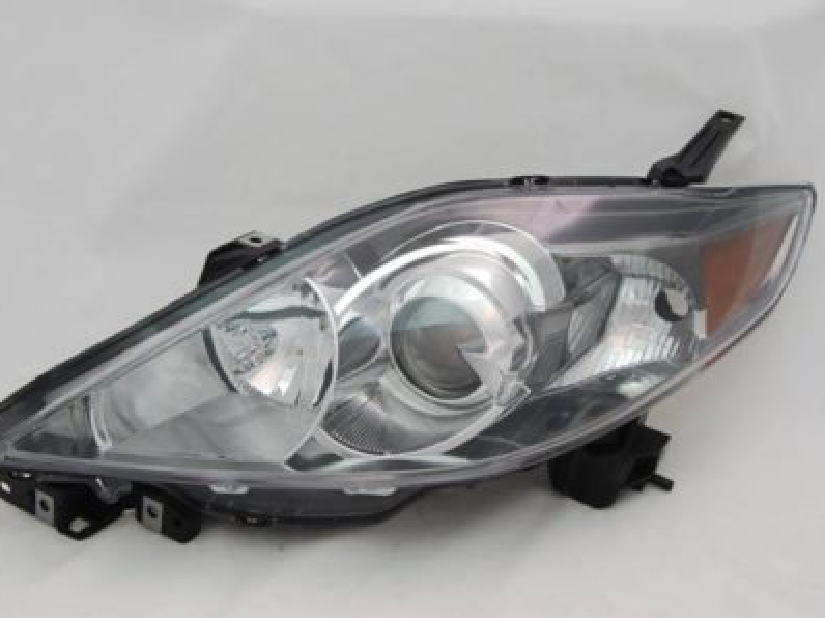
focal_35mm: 49
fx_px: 1167
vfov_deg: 29.6
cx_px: 386
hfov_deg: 38.9
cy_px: 310
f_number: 11
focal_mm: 30
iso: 100
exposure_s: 1
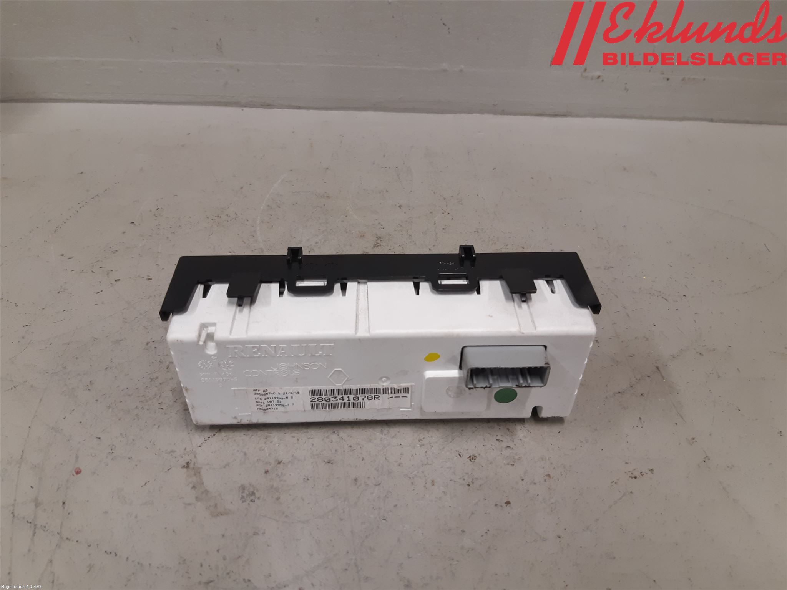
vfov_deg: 53.1
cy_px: 295
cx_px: 394
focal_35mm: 26
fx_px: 591
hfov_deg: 67.3
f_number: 1.7
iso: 100
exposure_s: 1/50
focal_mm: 3.93
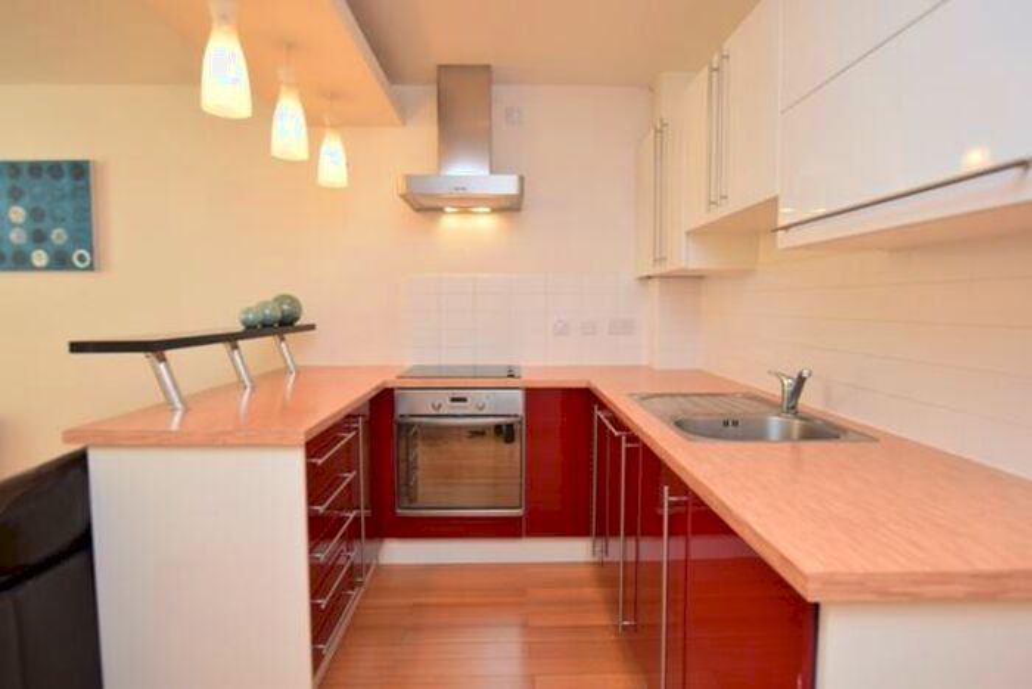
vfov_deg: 63.2
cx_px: 516
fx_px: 559
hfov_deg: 85.4
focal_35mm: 20
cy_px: 344
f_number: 5
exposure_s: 1/100
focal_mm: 13
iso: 800
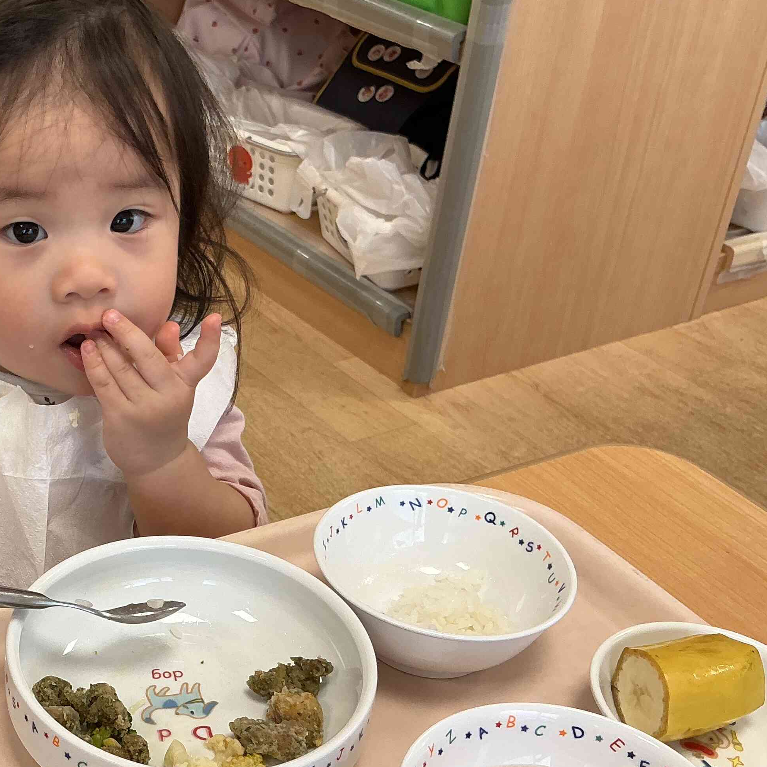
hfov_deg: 30.4
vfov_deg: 31.9
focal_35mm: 53
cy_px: 511
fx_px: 1329
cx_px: 39
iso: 20
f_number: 1.8
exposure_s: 1/120
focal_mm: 3
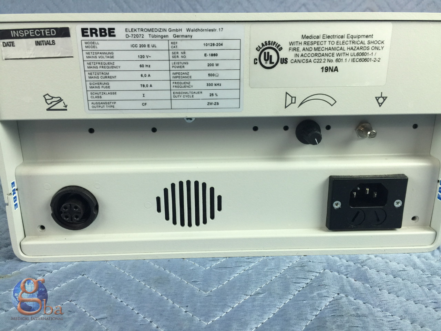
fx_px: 369
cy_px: 166
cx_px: 220
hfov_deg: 61.7
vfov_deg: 48.2
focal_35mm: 29
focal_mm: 4.15
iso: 32
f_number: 2.2
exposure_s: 1/33
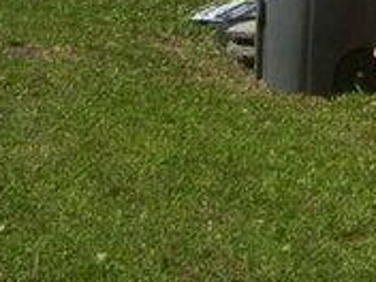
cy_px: -370
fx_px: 1890
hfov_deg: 11.0
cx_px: 544
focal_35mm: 174
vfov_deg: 8.0
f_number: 4.8
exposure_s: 1/640
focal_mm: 6
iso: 80
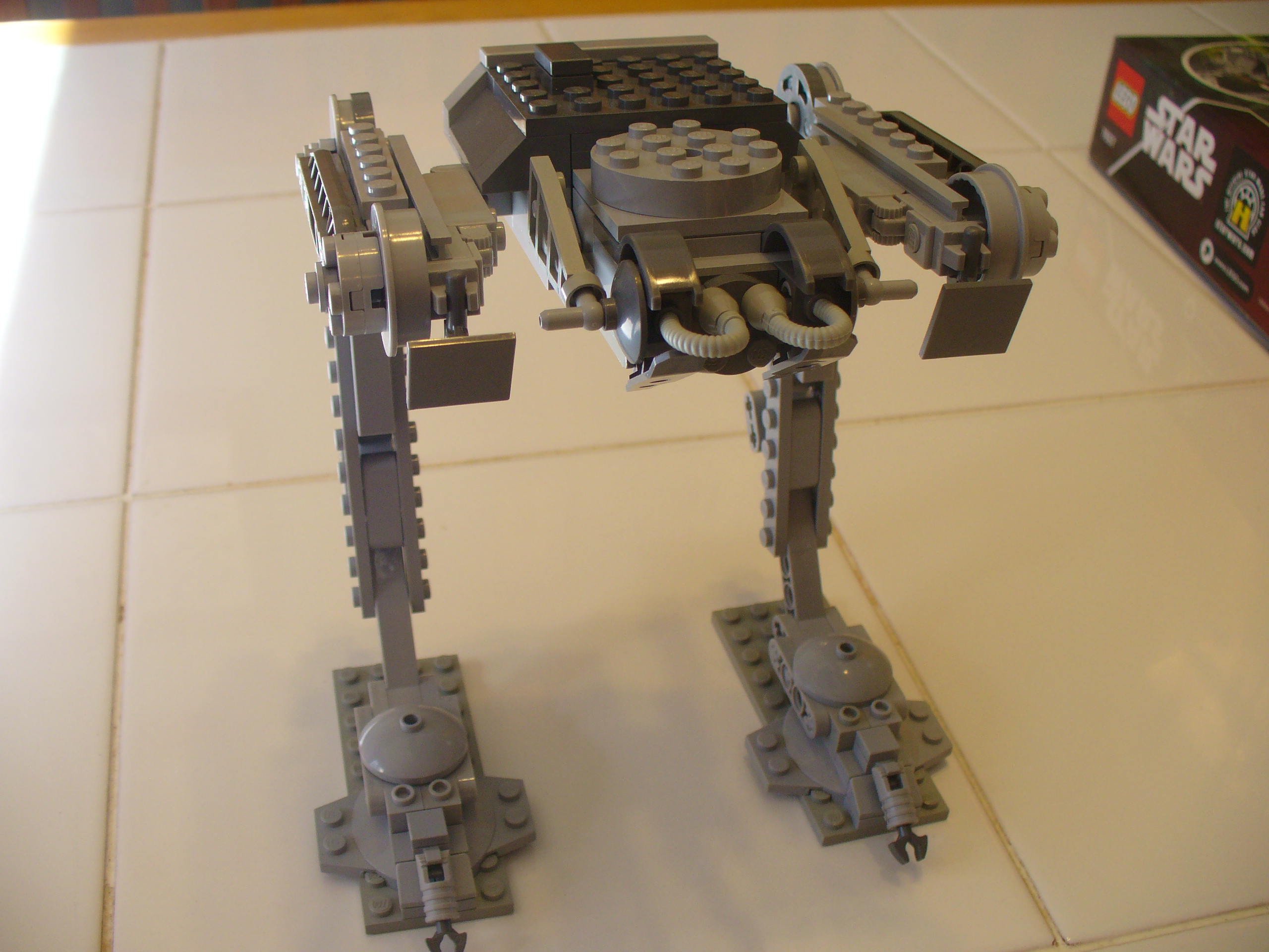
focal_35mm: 37
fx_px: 1356
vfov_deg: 38.7
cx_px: 634
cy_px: 476
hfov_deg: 50.1
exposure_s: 1/60
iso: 80
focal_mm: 6.1
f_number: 2.8
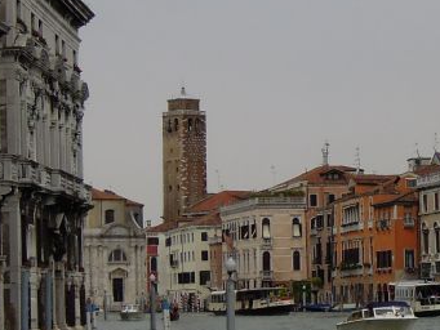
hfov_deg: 13.0
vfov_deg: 9.9
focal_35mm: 150
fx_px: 1907
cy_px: 174
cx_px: 435
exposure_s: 1/640
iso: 160
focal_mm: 9
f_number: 3.7
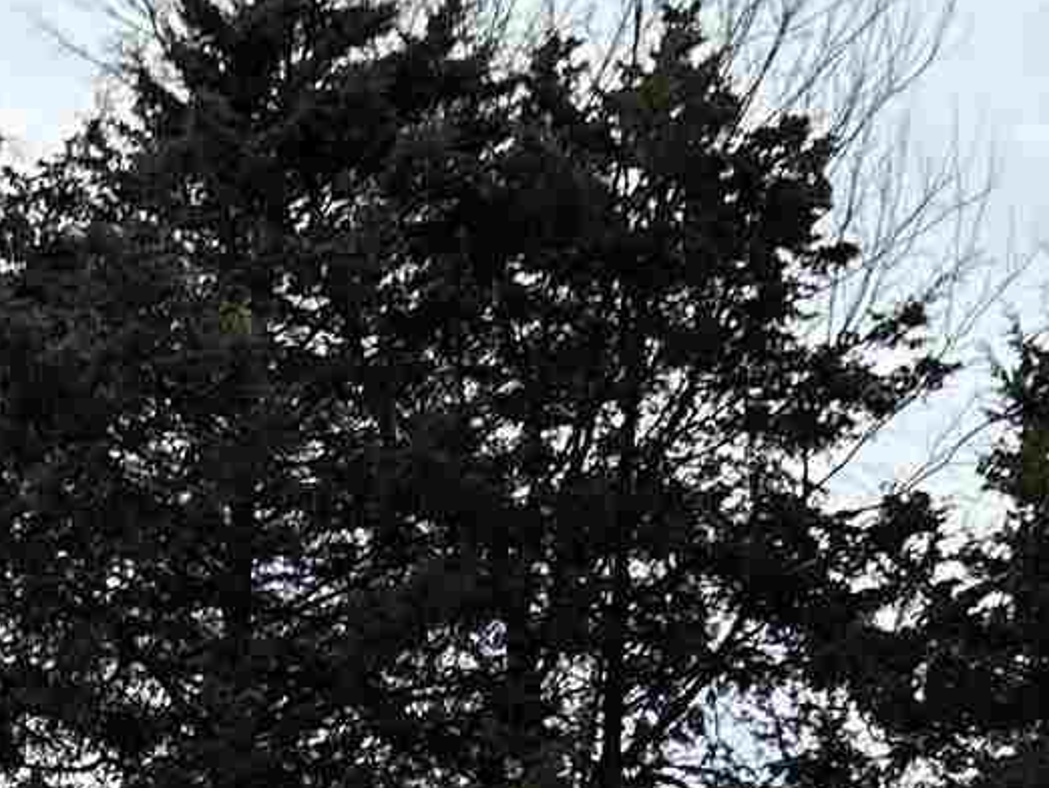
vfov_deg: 9.2
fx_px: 4639
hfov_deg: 12.6
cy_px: 1524
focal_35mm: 153
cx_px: -167
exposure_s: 1/3460
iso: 50
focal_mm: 5.7
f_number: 1.5
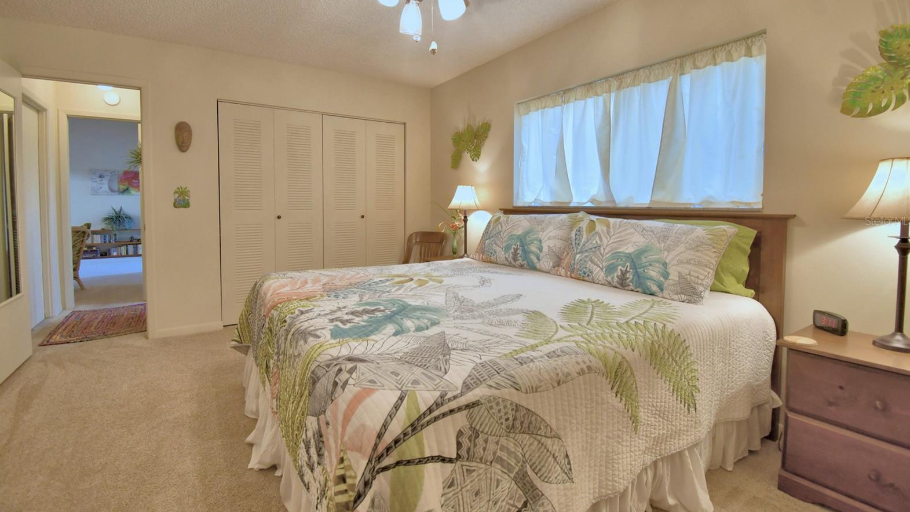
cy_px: 221
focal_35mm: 16
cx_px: 453
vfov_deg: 66.8
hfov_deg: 99.4
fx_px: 386
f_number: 4.5
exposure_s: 1/30
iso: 450
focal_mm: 10
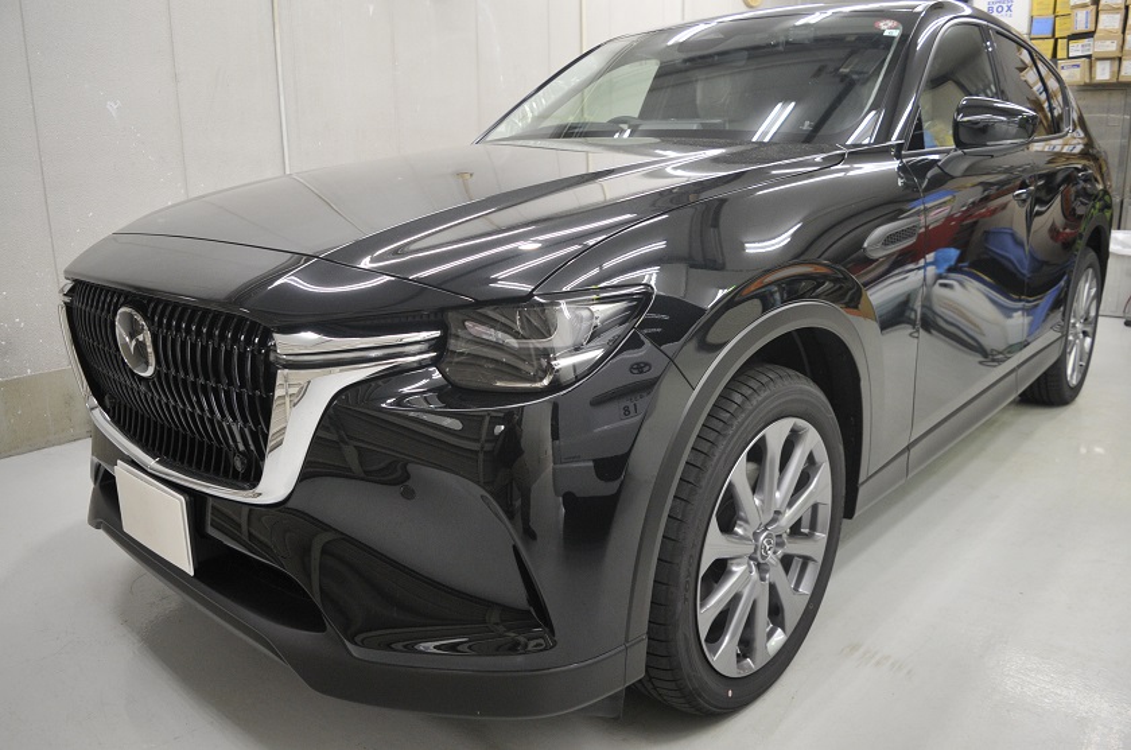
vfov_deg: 47.8
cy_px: 375
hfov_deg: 67.5
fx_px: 847
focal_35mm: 27
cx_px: 566
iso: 720
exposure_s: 1/160
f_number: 3.5
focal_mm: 18
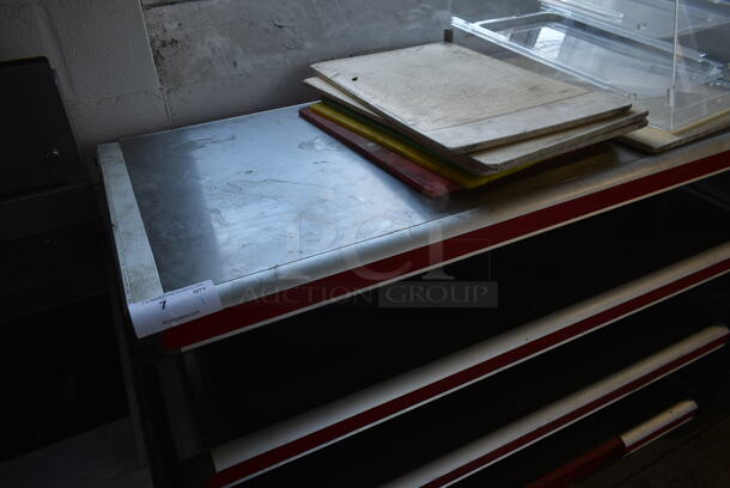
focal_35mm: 27
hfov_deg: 67.3
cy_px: 244
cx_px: 365
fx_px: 548
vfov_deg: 48.0
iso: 100
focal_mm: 18
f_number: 5
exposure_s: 1/100
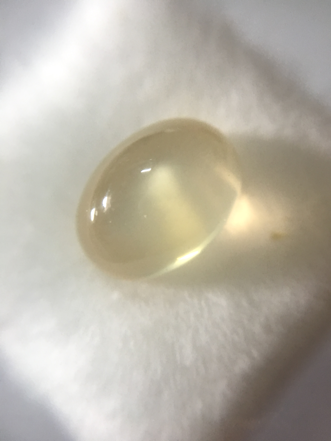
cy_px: 220
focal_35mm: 29
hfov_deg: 48.2
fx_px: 370
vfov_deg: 61.7
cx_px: 166
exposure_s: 1/33
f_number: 2.2
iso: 125
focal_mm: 4.15
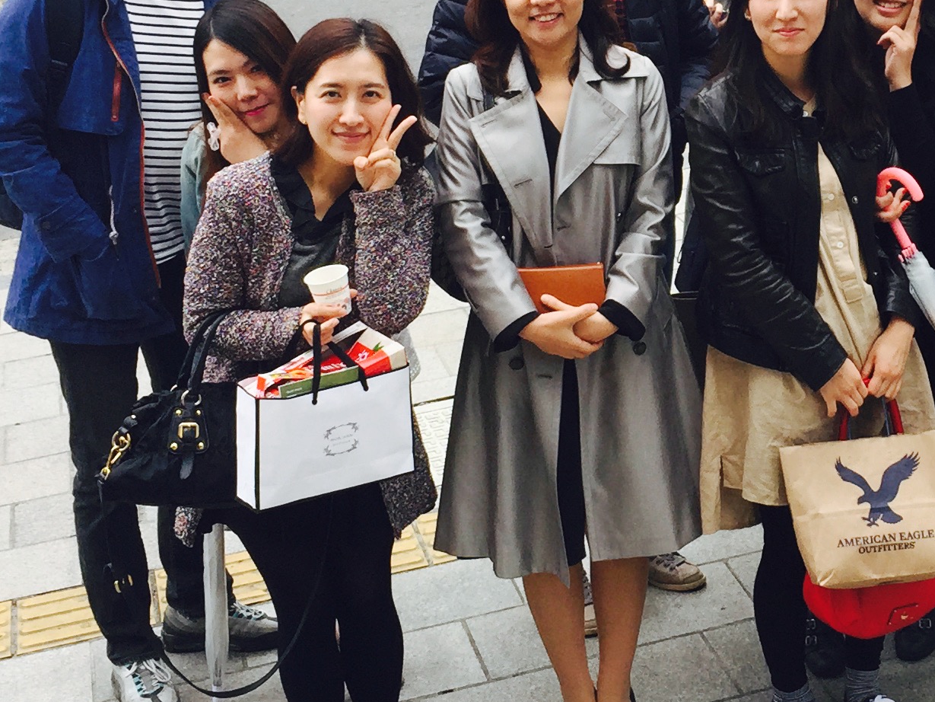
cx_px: 840
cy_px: 163
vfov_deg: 19.0
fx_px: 2080
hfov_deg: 24.6
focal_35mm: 77
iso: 32
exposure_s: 1/230
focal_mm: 4.15
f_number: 2.2
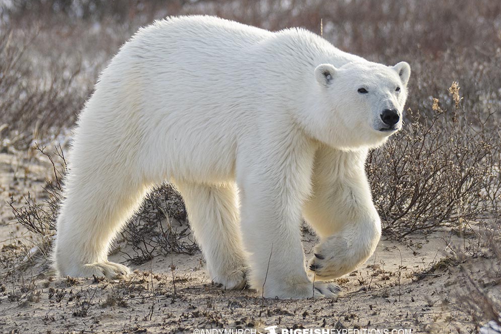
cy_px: 143
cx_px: 302
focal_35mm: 580
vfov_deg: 2.4
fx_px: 8071
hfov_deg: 3.6
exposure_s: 1/1000
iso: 800
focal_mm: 320
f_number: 7.1
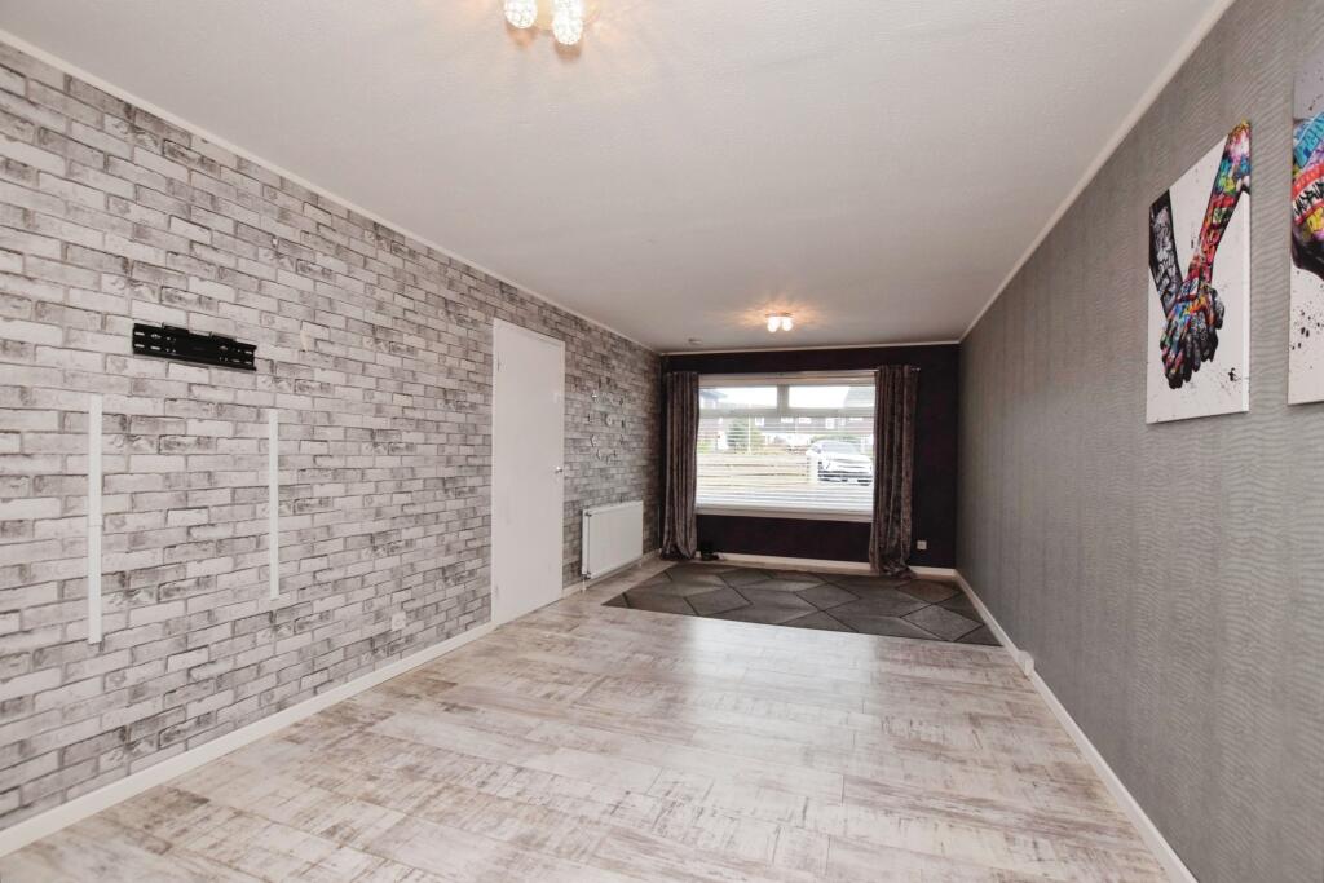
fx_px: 552
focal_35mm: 15
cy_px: 442
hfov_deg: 100.4
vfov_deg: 77.3
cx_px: 662
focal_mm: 10
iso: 500
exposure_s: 1/60
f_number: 7.1
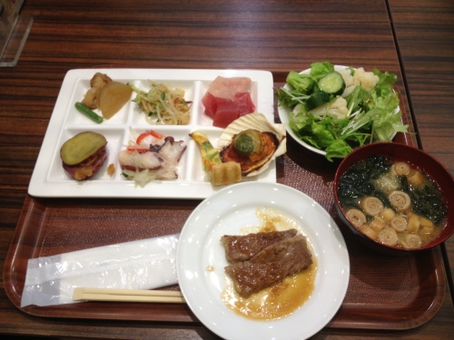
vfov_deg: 40.7
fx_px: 459
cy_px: 170
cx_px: 227
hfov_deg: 52.6
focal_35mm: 35
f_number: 2.4
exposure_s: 1/20
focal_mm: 4.28
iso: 50
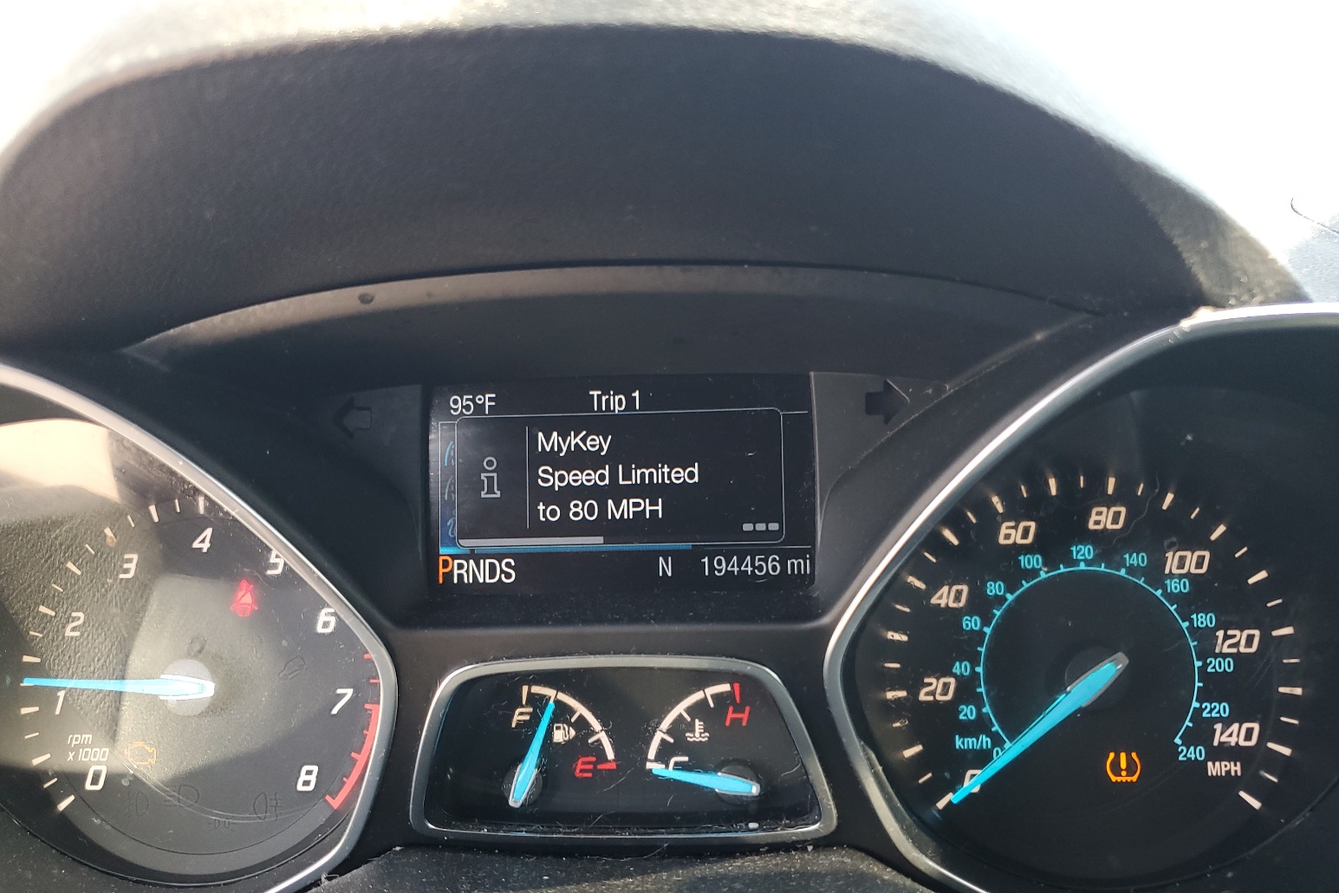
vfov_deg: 46.4
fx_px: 1041
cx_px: 653
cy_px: 478
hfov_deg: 65.5
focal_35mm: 28
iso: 71
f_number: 1.5
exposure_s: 1/120
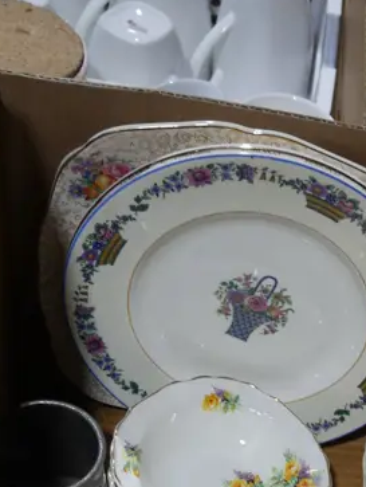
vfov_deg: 22.3
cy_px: 620
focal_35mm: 79
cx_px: 351
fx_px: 1112
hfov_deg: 18.3
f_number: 3.5
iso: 200
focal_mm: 14
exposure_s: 1/125
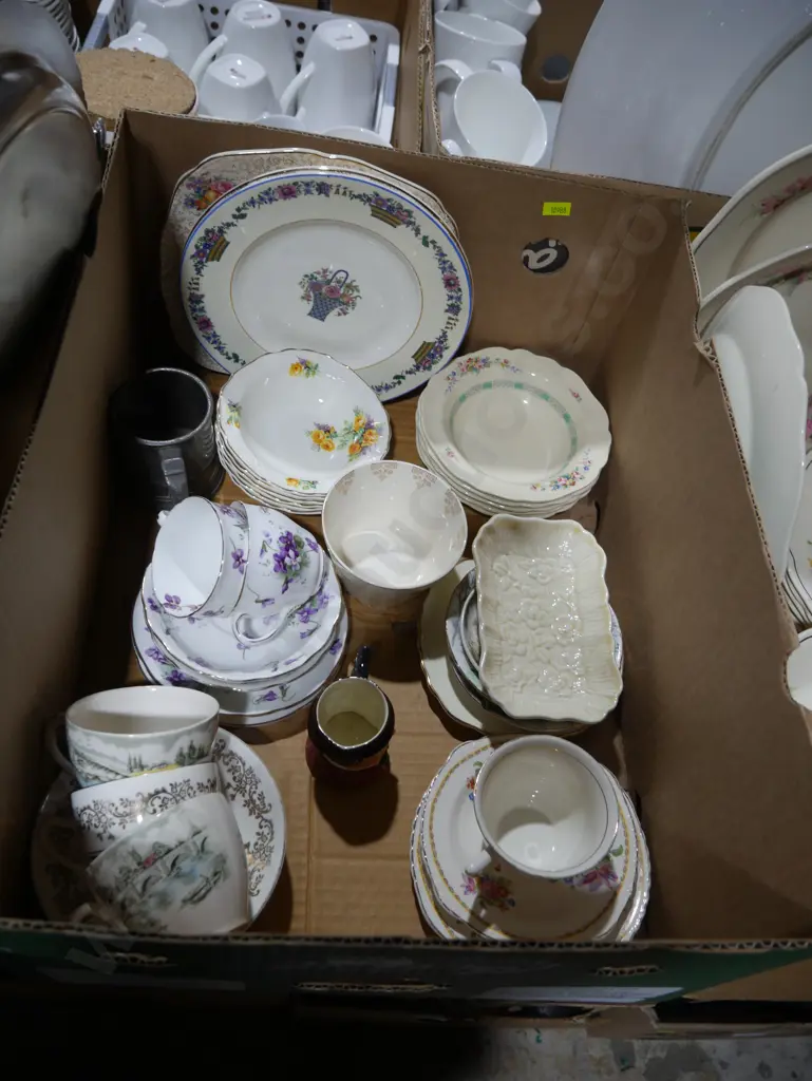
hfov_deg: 49.8
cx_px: 406
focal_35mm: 28
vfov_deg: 63.4
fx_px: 875
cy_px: 540
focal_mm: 14
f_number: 3.5
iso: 200
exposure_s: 1/125
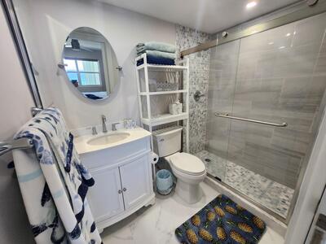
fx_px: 122
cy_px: 122
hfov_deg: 106.2
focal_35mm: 13
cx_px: 163
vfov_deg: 89.9
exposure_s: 1/60
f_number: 2.2
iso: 125
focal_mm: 1.74
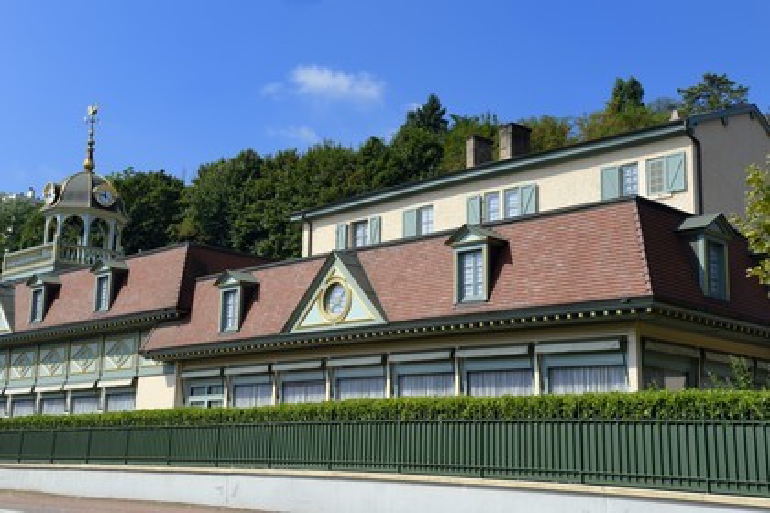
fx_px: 1027
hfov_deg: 41.1
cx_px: 385
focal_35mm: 48
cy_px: 256
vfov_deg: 28.1
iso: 200
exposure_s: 1/160
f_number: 14
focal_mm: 48
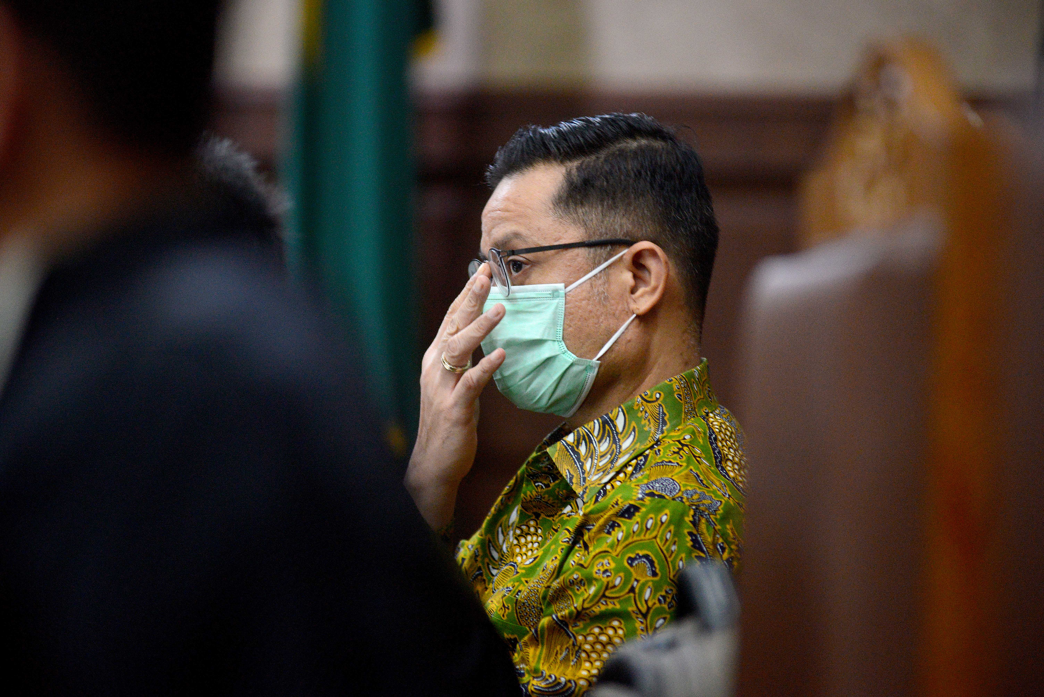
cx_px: 522
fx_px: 5367
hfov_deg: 11.1
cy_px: 348
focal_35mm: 185
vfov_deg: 7.4
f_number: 2.8
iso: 4000
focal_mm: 185
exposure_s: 1/100
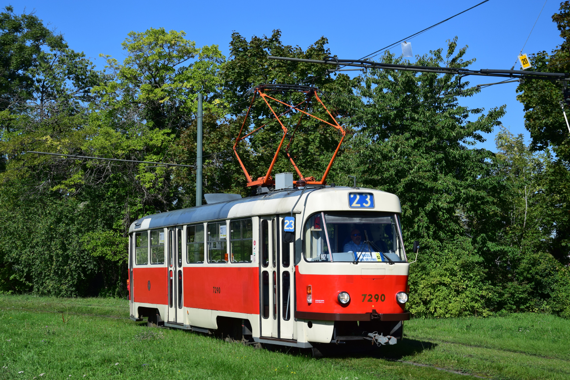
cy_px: 190
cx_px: 285
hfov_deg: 28.1
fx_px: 1140
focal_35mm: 72
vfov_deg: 18.9
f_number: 6.3
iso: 200
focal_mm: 48
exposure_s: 1/1000
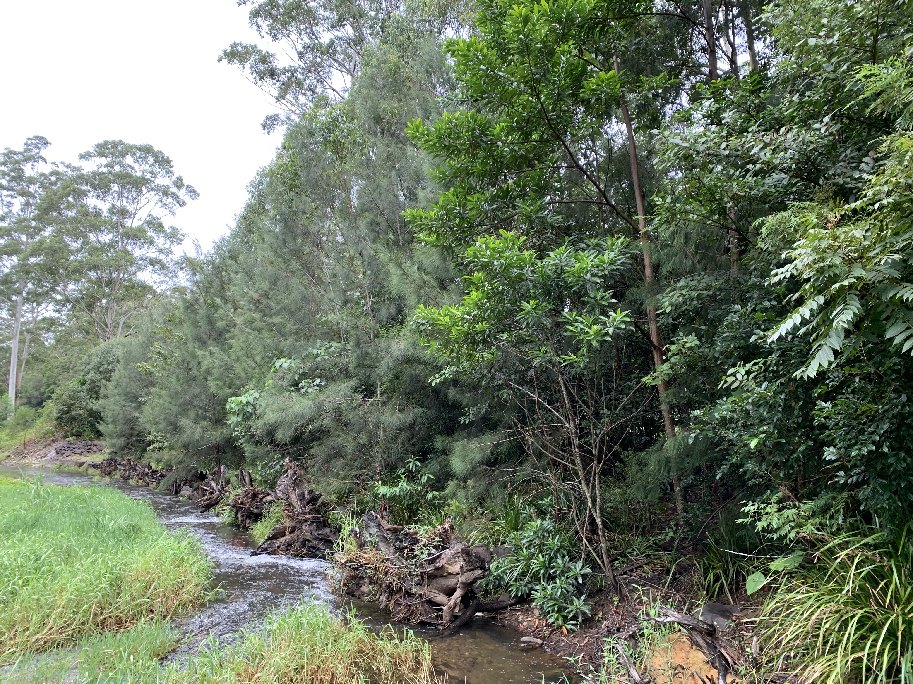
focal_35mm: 26
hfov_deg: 67.3
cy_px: 342
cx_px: 456
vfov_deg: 53.1
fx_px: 686
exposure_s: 1/136
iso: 25
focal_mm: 4.25
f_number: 1.8
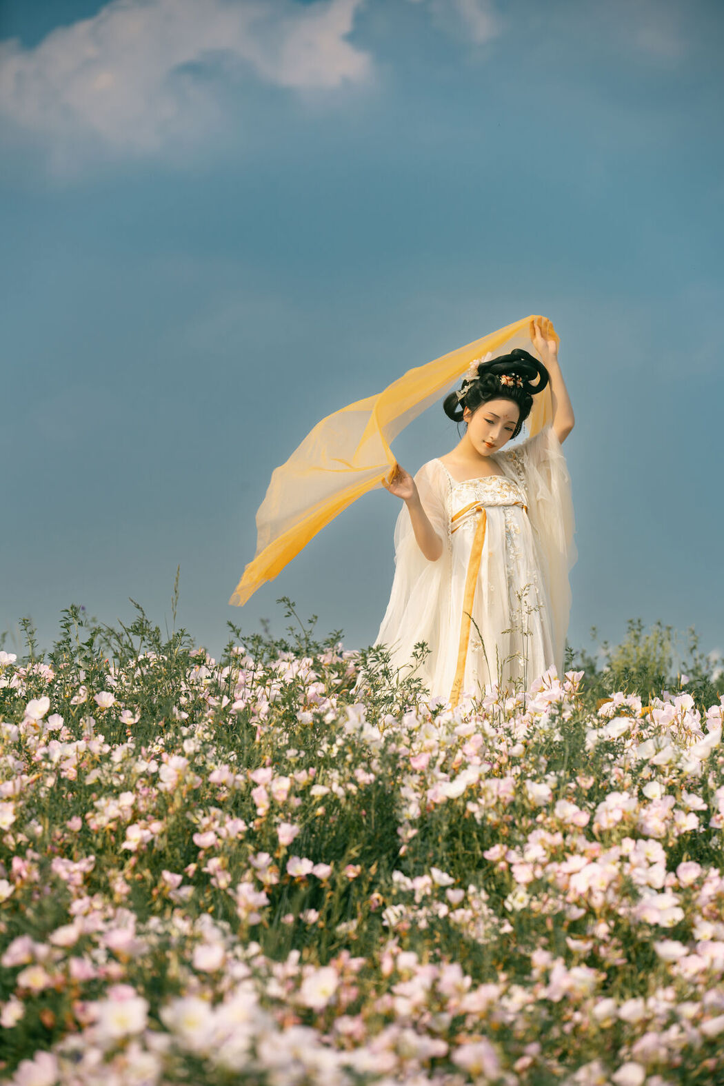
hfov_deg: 11.1
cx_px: 362
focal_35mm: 123
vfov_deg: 16.7
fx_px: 3710
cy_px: 543
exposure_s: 1/2500
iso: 200
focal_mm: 123
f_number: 4
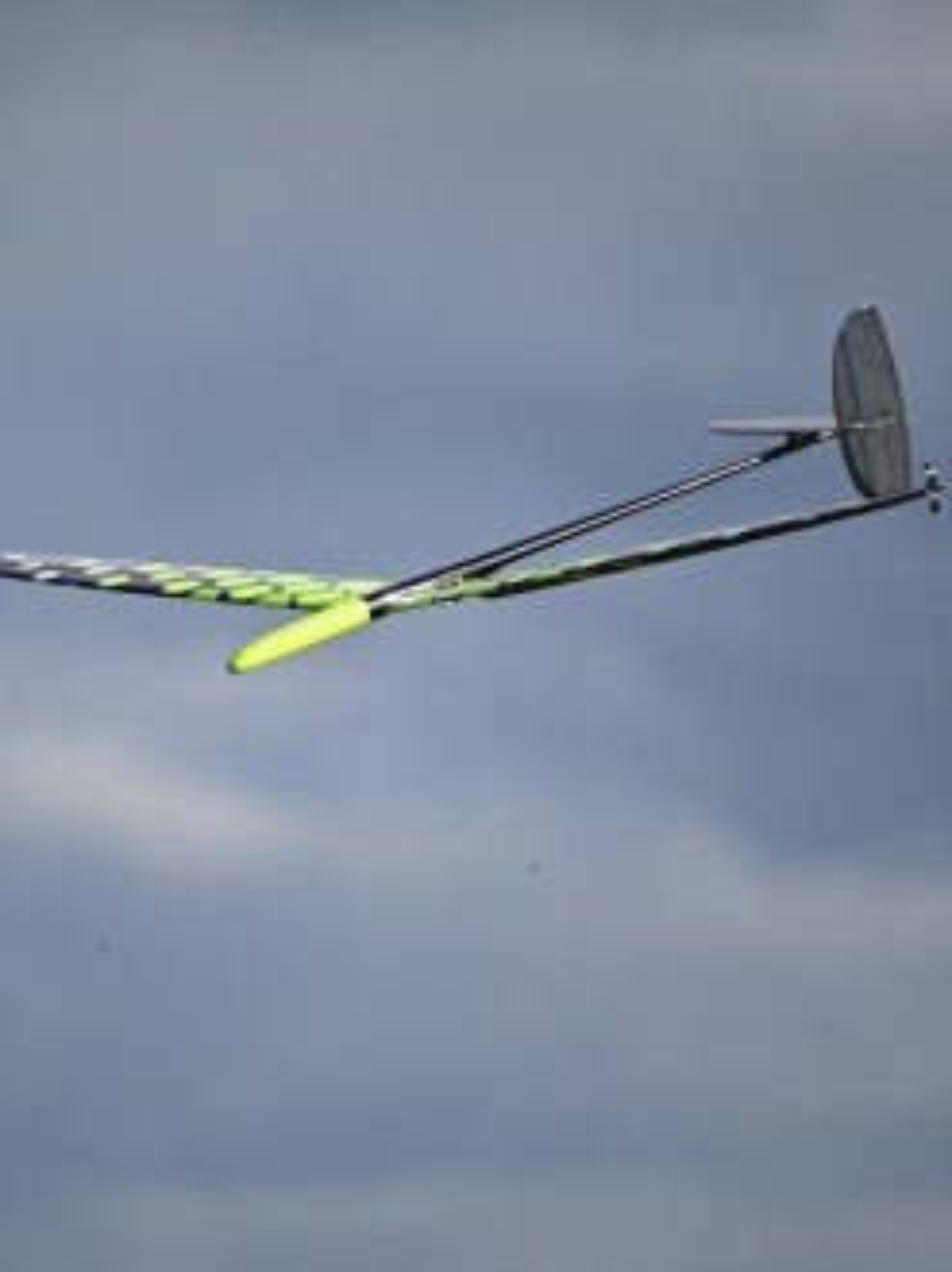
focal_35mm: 580
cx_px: 403
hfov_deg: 2.6
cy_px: 636
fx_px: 21296
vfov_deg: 3.4
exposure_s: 1/3200
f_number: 6.3
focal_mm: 400
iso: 640
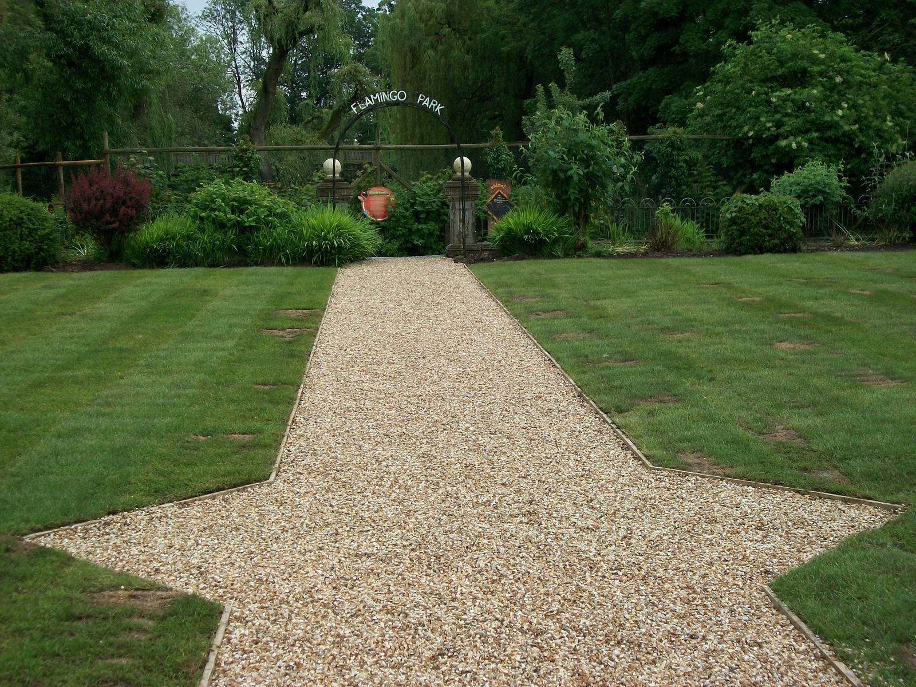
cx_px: 458
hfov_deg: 38.2
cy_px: 344
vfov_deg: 29.1
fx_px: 1323
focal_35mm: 50
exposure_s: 1/640
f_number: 3.6
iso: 80
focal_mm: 8.8
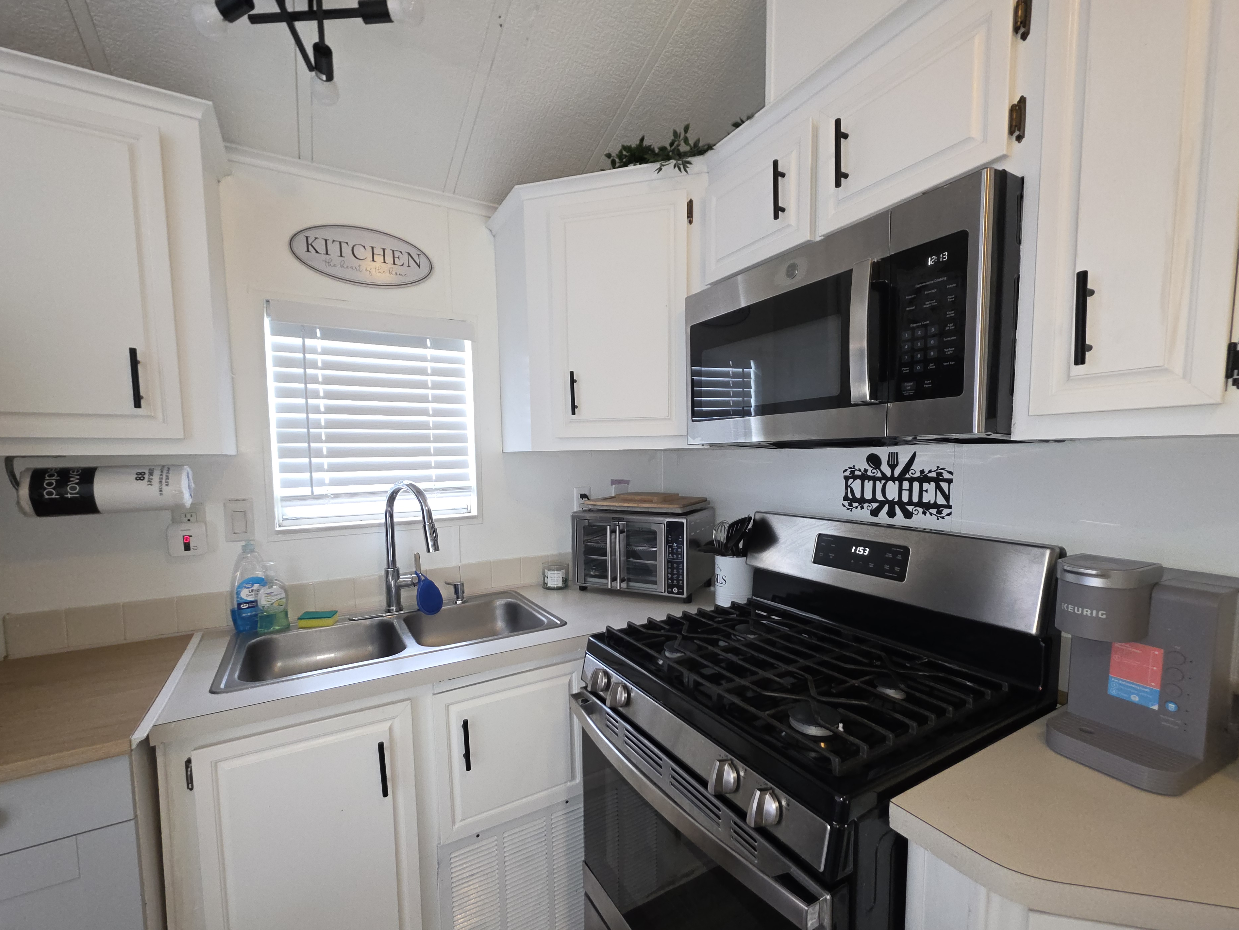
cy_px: 500
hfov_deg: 102.1
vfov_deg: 85.5
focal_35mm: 14
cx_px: 618
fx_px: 501
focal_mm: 2.2
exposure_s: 1/60
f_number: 1.9
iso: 160
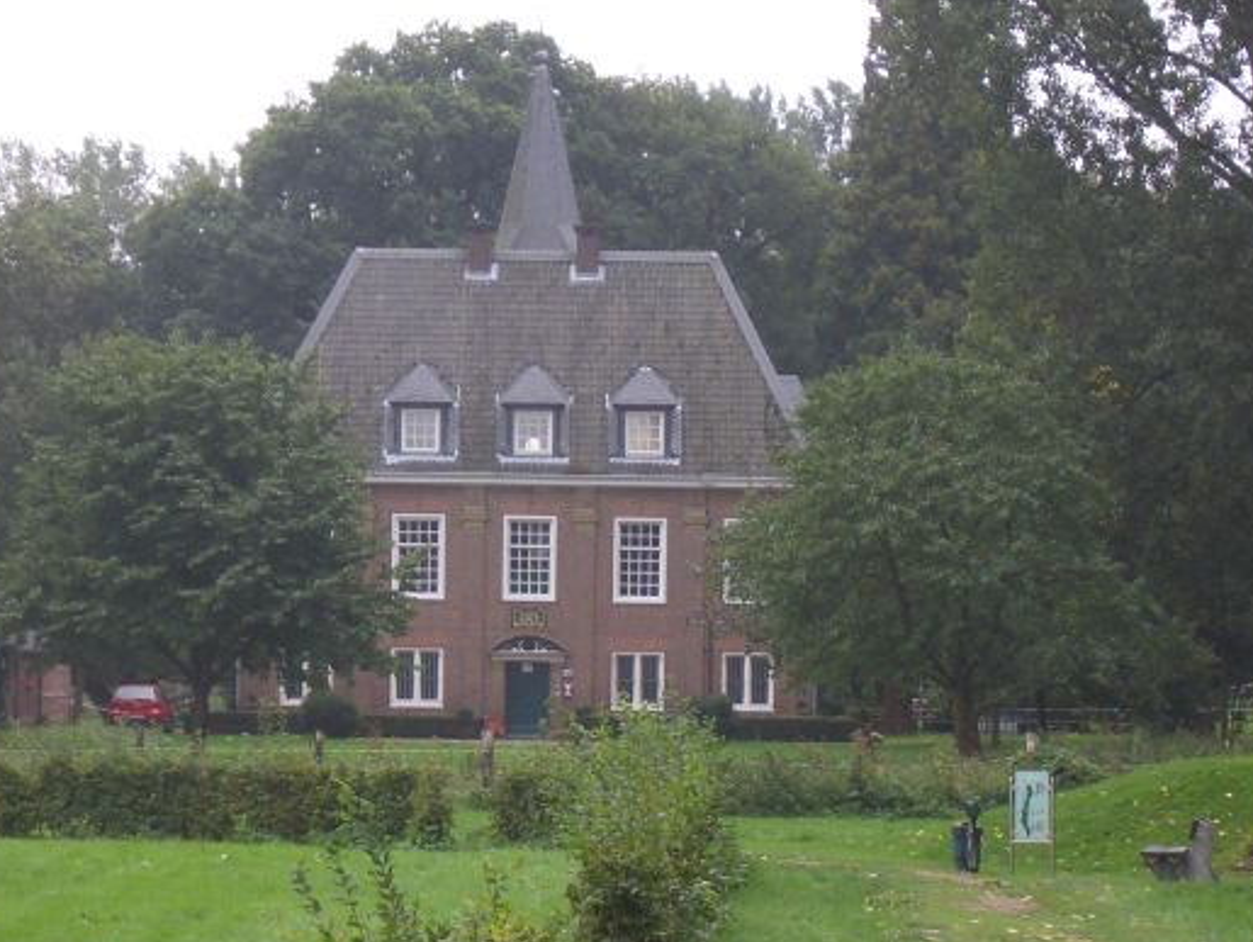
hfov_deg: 12.1
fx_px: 5904
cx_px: 550
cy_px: 492
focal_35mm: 163
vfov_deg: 9.1
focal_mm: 17.4
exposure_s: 1/80
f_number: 4.8
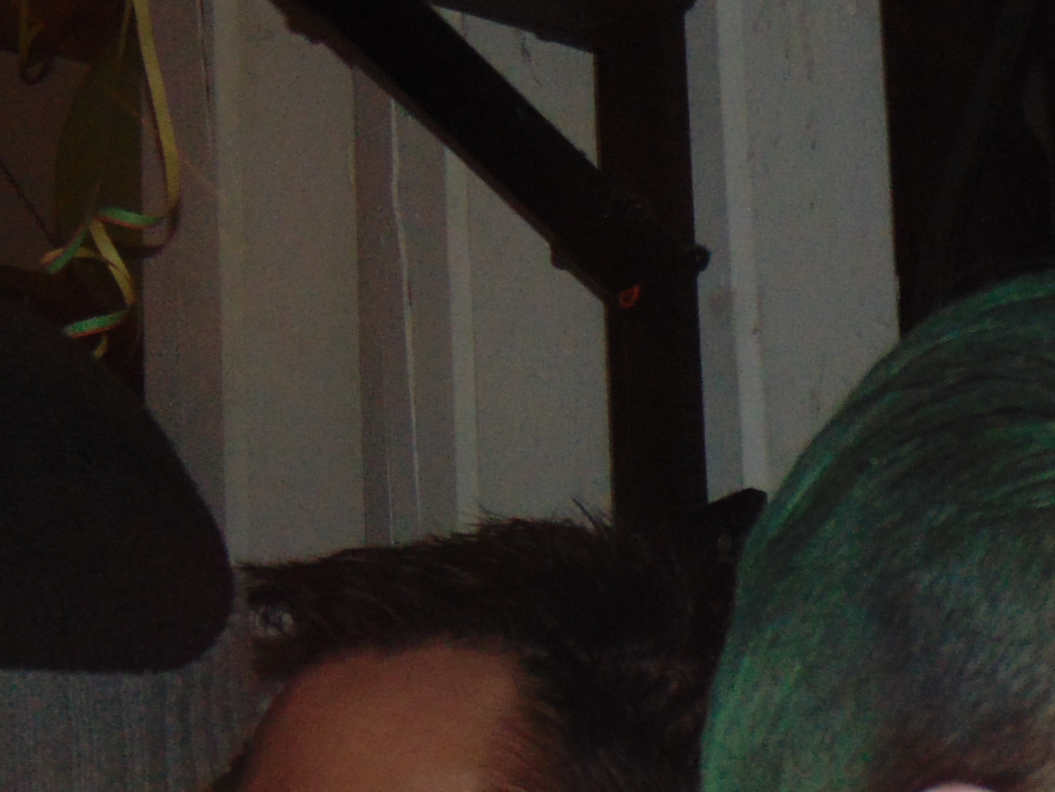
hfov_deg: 13.3
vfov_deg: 10.0
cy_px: 850
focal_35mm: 147
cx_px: 1000
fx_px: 4481
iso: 200
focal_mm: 9
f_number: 3.5
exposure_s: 1/8
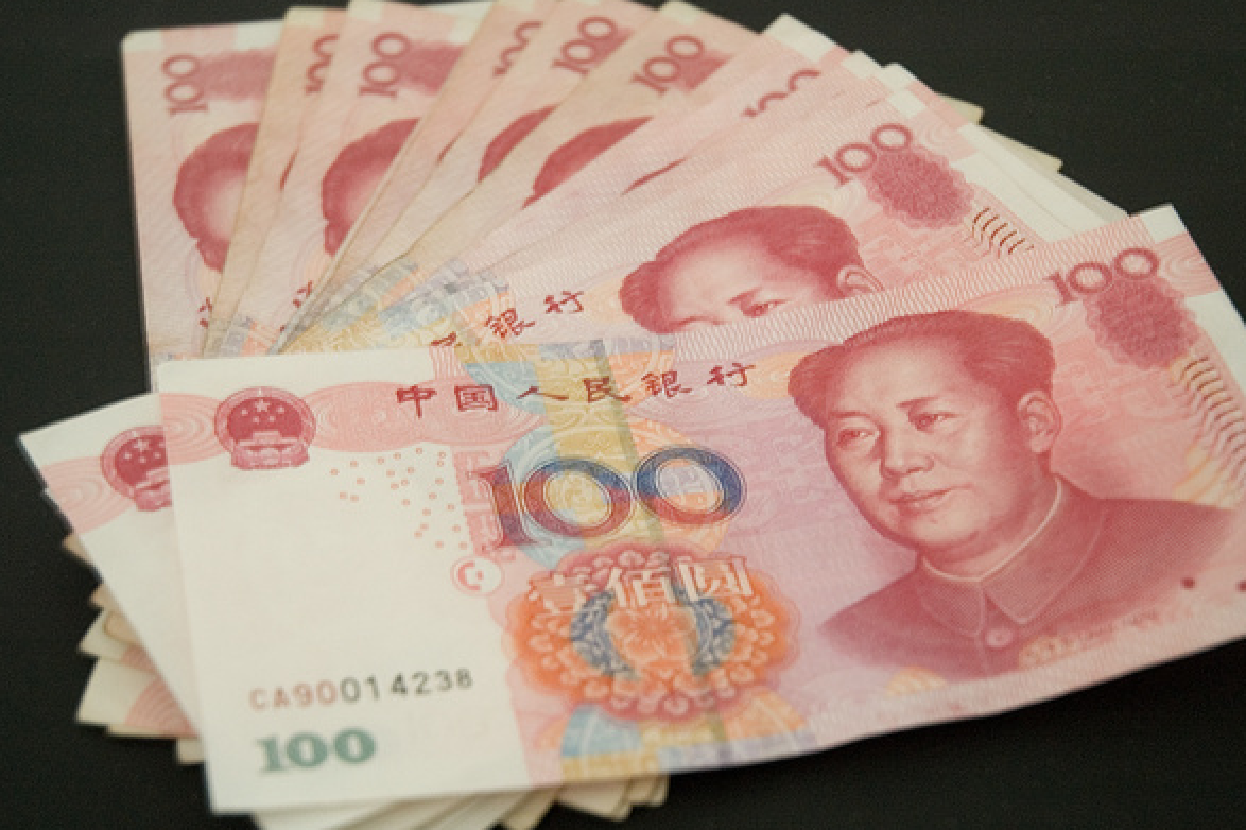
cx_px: 628
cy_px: 425
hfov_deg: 28.1
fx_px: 2491
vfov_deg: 18.9
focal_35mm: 72
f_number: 4.5
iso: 200
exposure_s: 1/1.67
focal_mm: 44
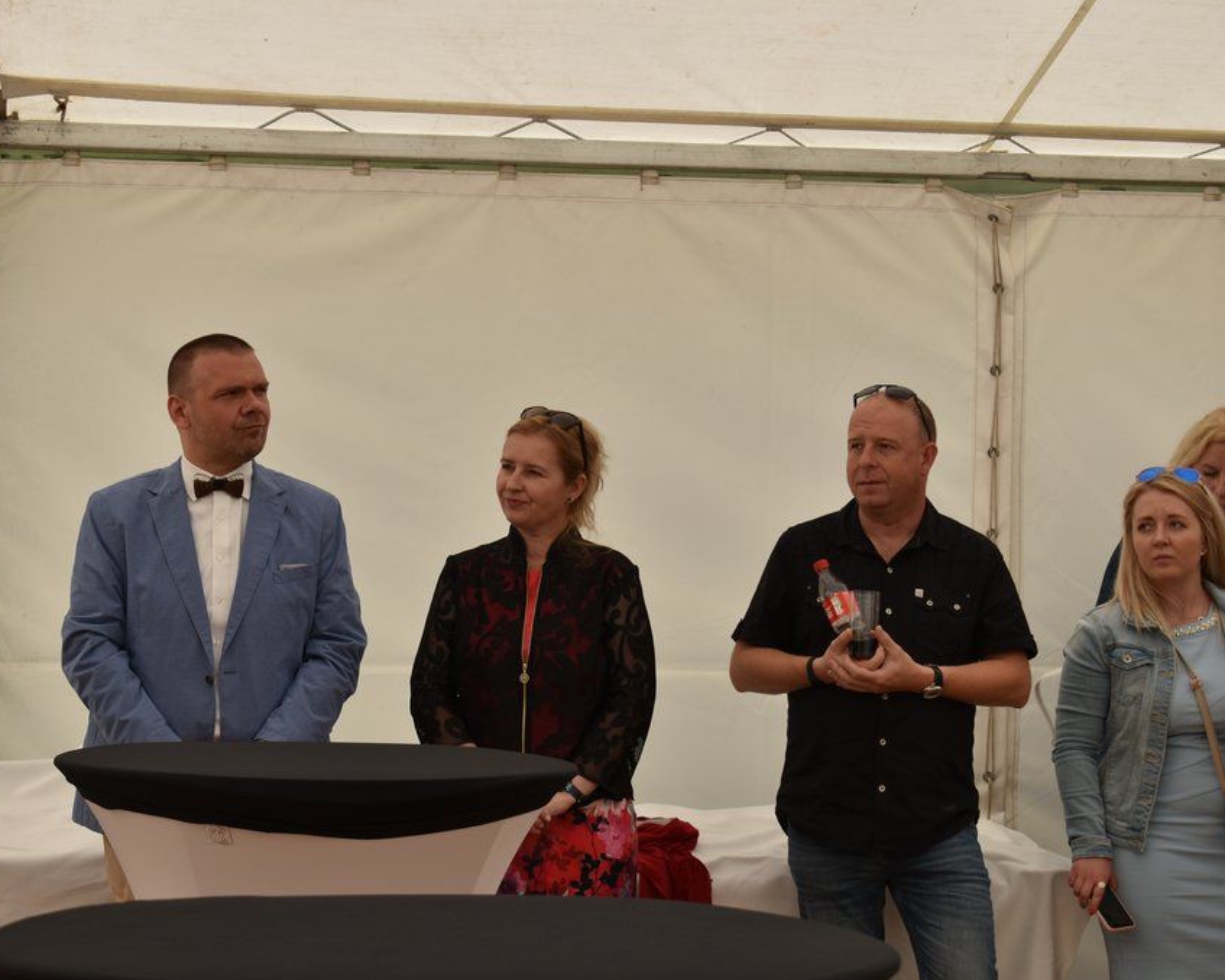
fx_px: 3393
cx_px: 492
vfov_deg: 16.4
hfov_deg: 20.4
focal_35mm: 94
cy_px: 489
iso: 100
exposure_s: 1/160
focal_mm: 55
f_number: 6.3
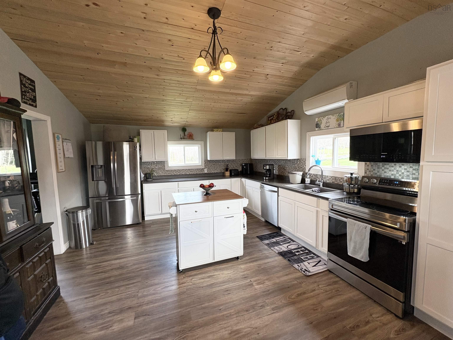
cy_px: 170
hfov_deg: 102.1
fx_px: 183
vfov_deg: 85.7
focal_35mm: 14
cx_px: 226
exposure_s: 1/120
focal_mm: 2.22
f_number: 2.2
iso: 200
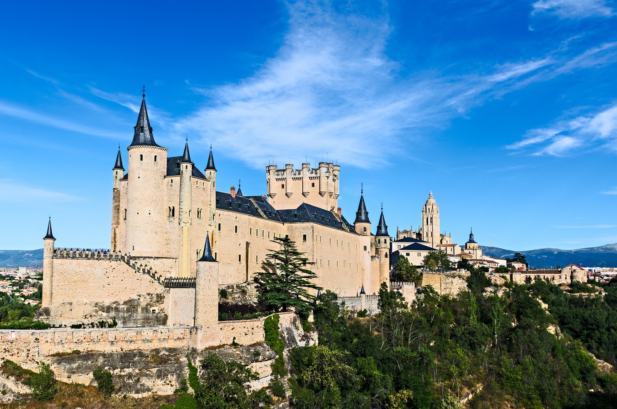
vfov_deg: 36.7
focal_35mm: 36
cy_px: 204
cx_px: 308
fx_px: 616
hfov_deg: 53.2
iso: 100
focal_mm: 24
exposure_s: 1/250
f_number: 8
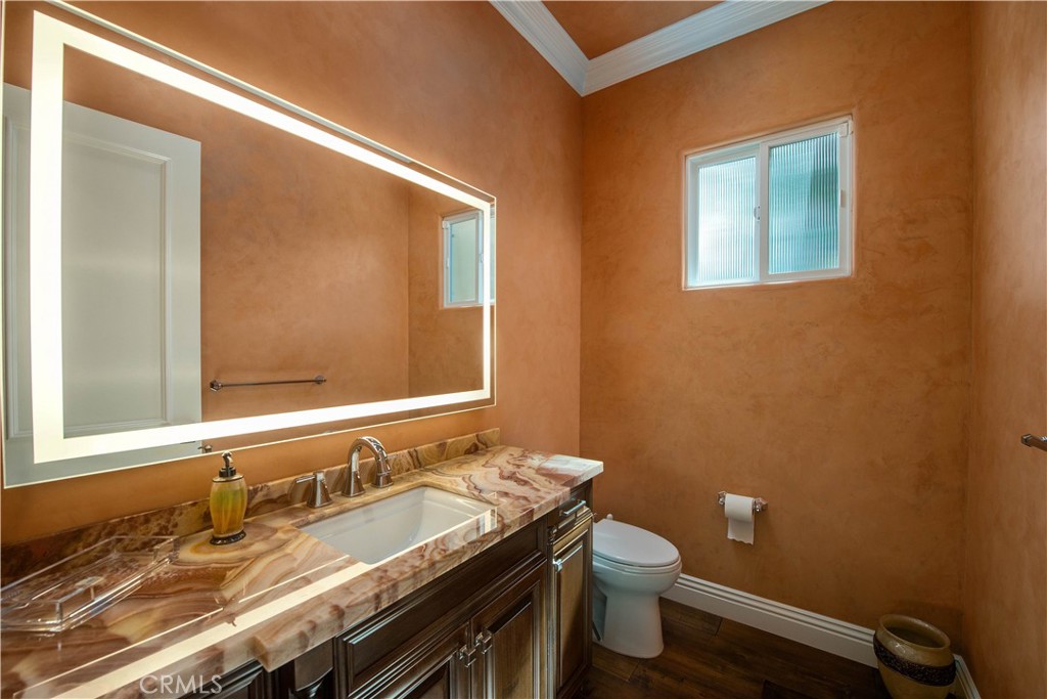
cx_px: 524
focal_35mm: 14
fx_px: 407
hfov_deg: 104.2
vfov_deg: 81.2
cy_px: 350
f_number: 6.3
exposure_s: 1/200
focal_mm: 14
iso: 400
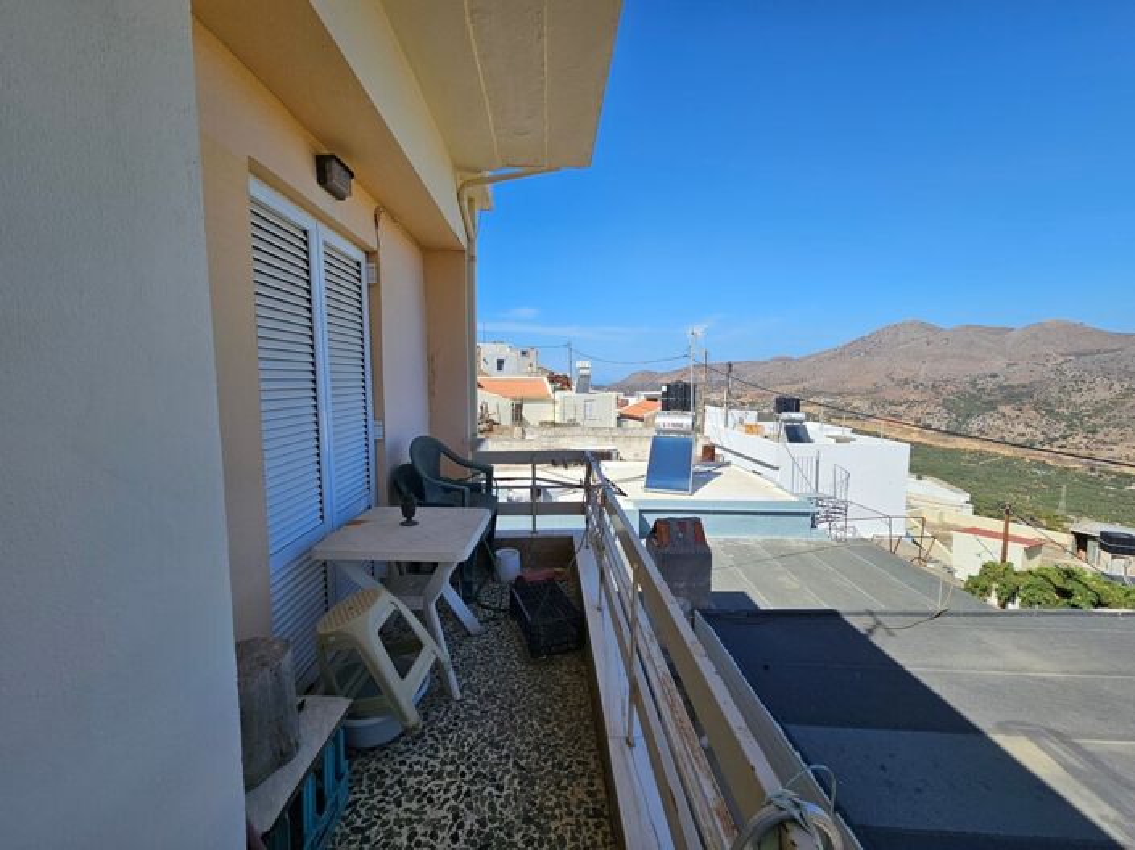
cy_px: 425
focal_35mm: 13
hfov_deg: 106.2
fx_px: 426
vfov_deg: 89.9
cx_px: 568
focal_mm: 2.2
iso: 50
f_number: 2.2
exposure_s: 1/2723
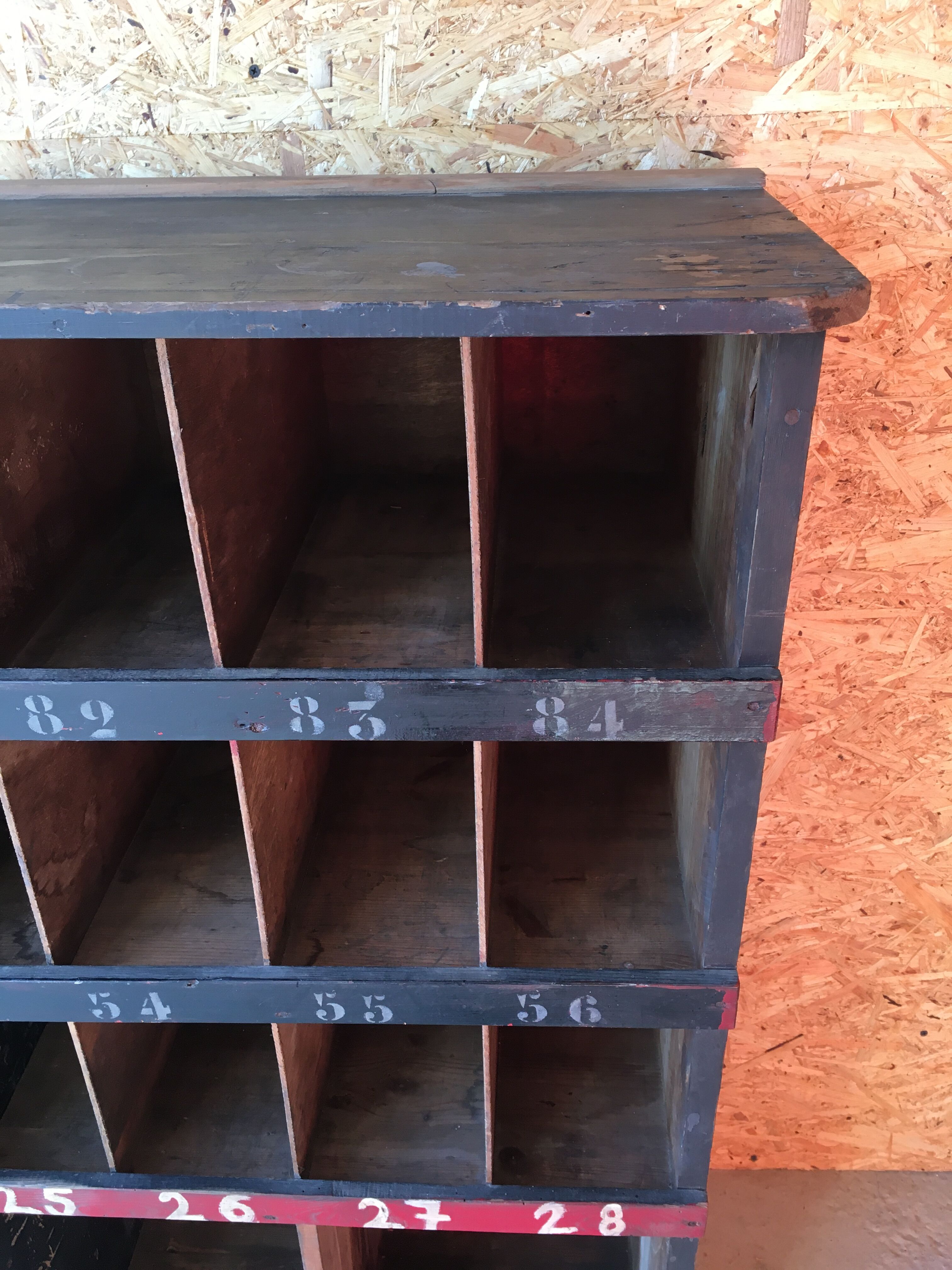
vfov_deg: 61.7
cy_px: 635
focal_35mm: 29
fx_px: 1063
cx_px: 476
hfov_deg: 48.2
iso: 40
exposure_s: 1/33
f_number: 2.2
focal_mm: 4.15
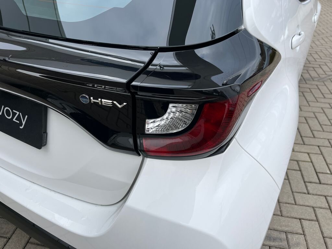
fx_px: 249
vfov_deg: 53.1
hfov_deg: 67.3
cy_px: 124
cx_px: 166
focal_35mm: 26
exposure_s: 1/975
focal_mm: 5.1
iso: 50
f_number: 1.6
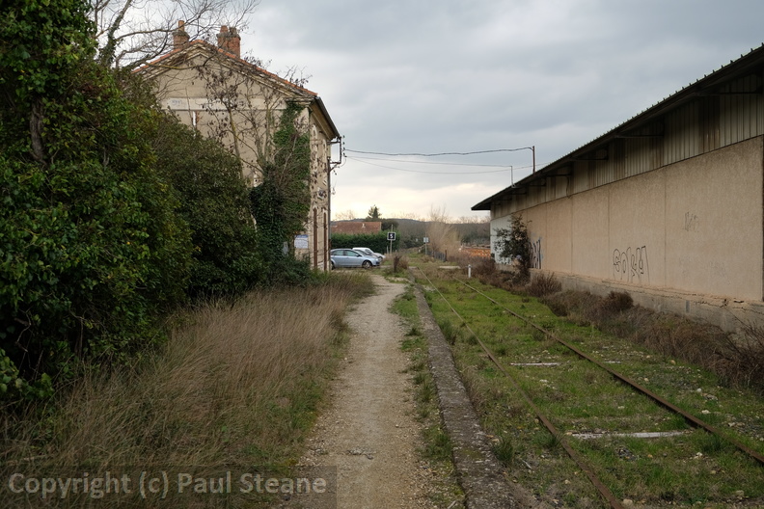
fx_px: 700
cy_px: 254
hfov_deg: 57.2
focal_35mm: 33
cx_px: 382
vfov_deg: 40.0
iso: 200
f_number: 3.6
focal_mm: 22.3
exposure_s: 1/150
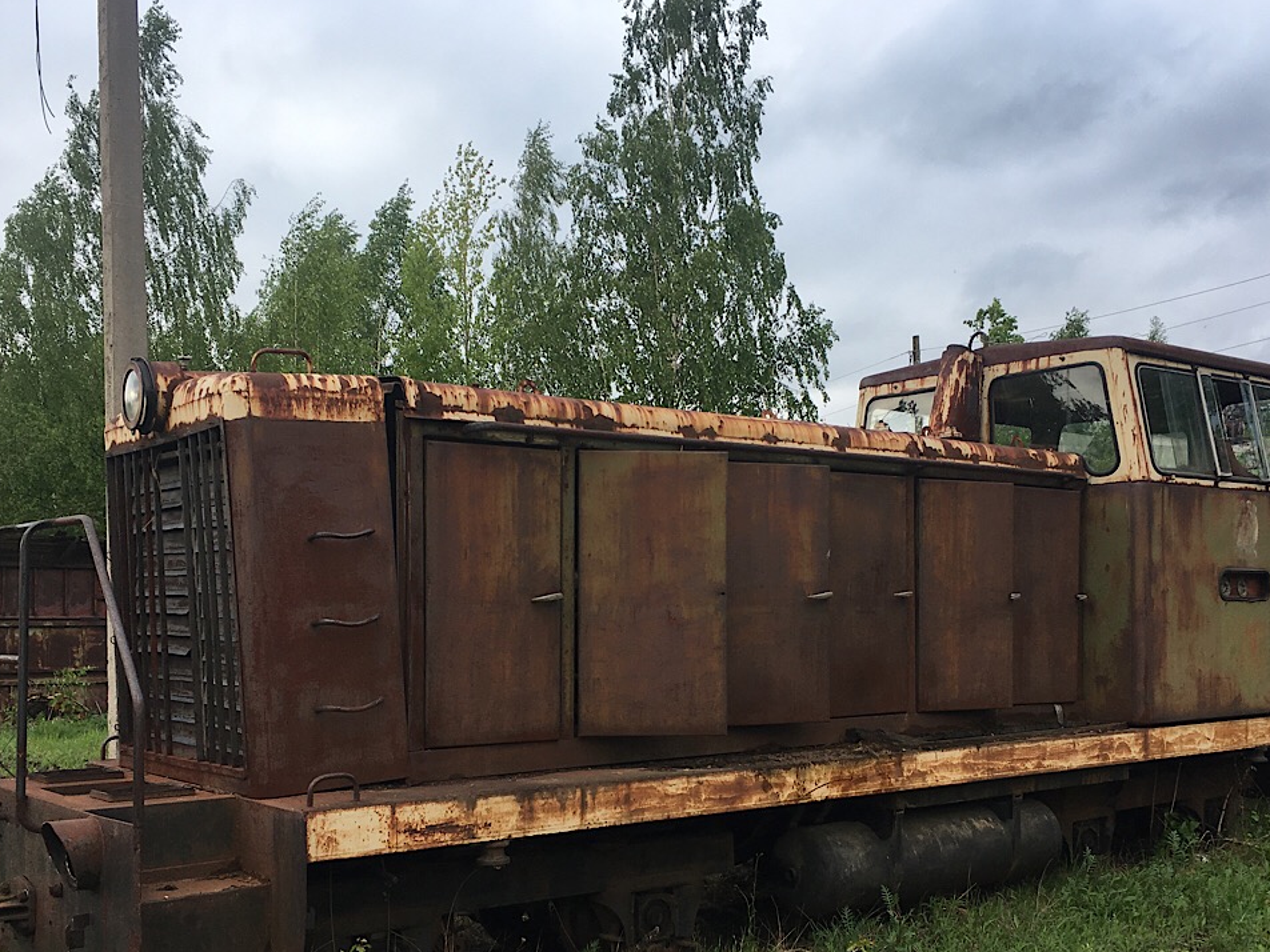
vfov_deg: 36.6
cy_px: 593
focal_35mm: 39
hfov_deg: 47.9
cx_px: 640
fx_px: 1431
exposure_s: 1/430
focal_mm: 4.15
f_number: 2.2
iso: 25
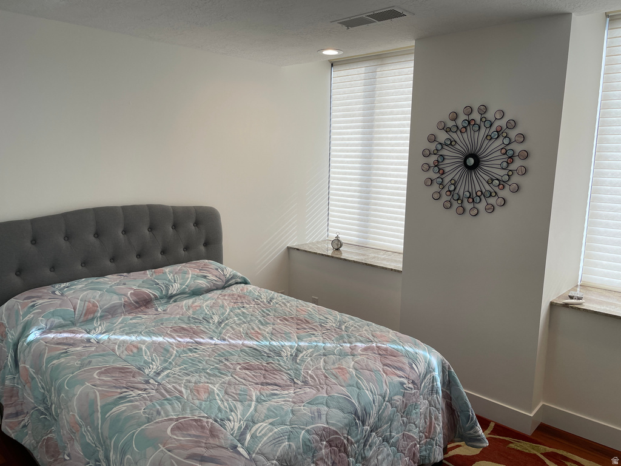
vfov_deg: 53.1
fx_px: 466
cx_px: 310
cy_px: 233
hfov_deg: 67.3
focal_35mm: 26
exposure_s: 1/120
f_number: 1.6
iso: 40
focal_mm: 4.2
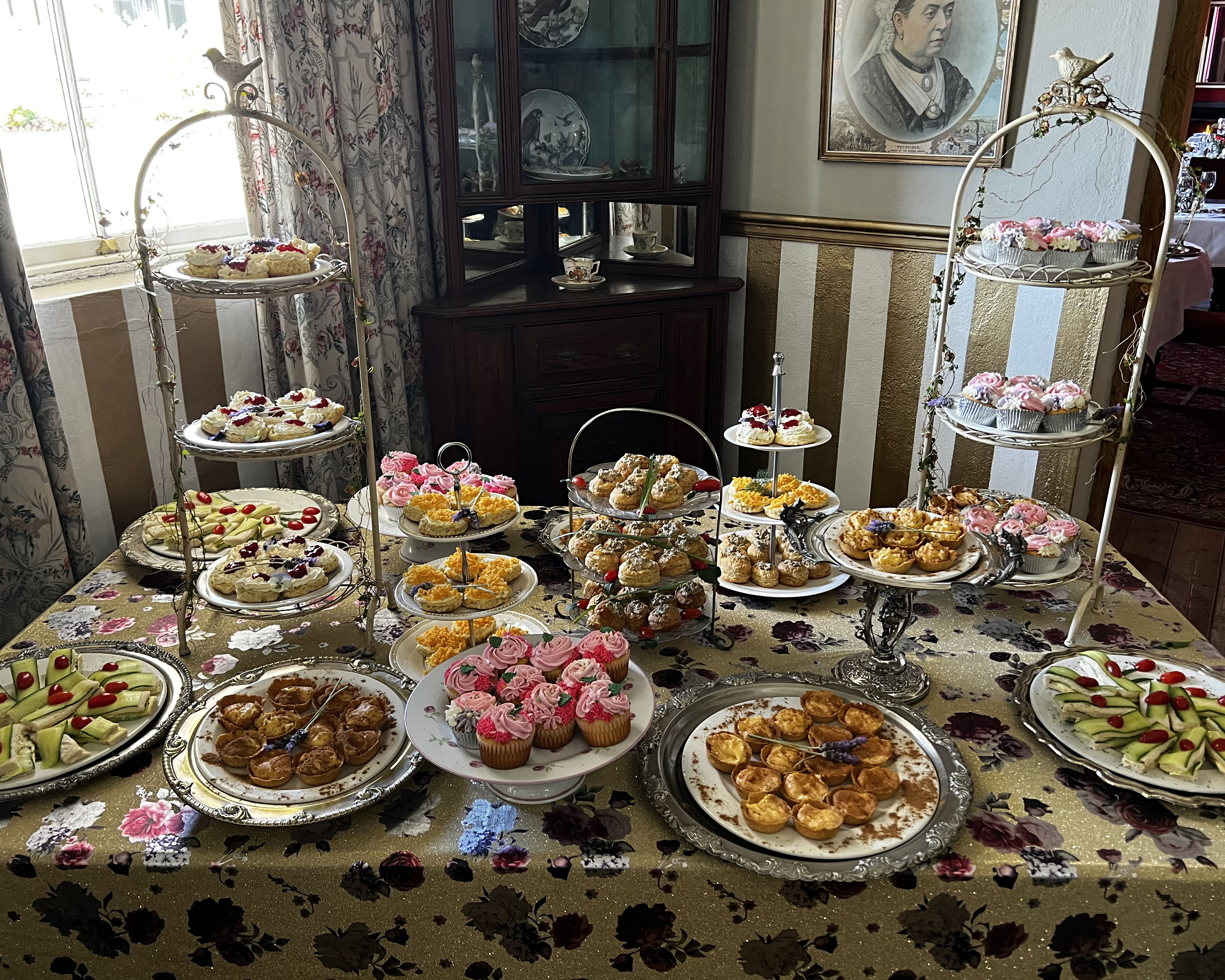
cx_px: 619
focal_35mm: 28
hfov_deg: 62.2
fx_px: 1015
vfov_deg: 51.5
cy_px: 486
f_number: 1.5
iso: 200
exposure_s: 1/50
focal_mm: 5.7
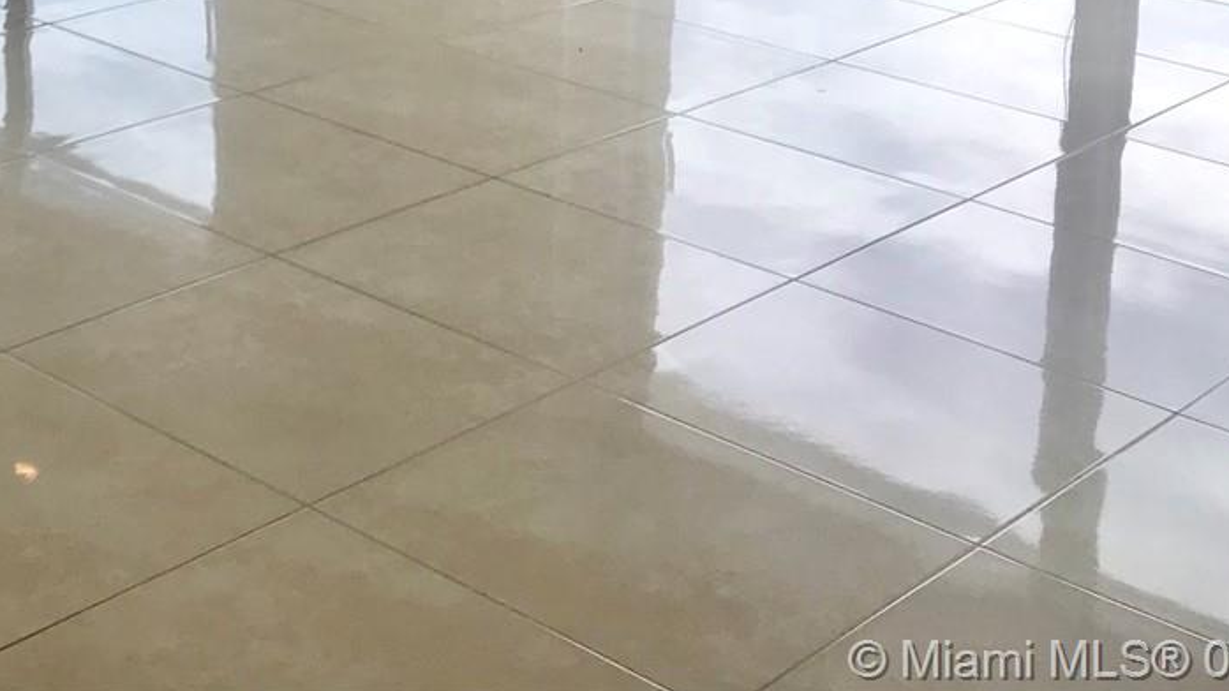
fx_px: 2281
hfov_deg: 28.4
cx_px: 11
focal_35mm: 70
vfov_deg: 15.8
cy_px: -361
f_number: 1.8
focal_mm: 3.99
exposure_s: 1/147
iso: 20
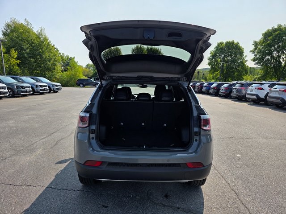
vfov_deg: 58.9
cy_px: 107
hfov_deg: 73.9
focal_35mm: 23
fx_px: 190
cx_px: 143
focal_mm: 6.3
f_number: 1.7
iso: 80
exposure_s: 1/7944
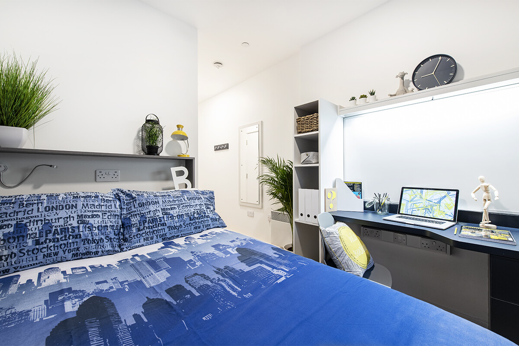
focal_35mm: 15
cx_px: 260
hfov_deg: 100.4
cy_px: 173
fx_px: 216
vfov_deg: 77.4
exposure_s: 1/1.67
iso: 250
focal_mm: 15
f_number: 11
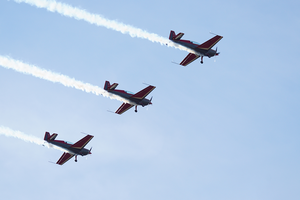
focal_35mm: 270
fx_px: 2250
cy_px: 100
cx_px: 150
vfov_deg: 5.1
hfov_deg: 7.6
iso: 200
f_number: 6.3
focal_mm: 180
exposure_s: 1/1000
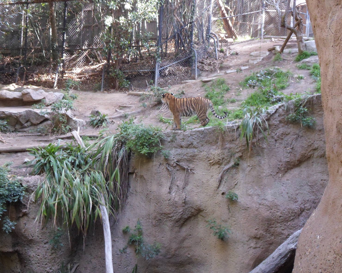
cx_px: 166
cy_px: 136
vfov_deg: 27.6
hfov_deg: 34.2
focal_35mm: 55
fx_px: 557
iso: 320
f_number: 4.3
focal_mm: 8.1
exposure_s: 1/30
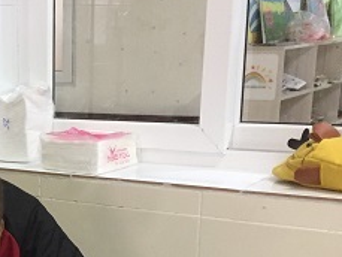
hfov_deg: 23.9
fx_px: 751
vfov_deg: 18.9
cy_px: 248
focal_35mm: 76
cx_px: -42
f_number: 2.2
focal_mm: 4.15
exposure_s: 1/33
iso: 250
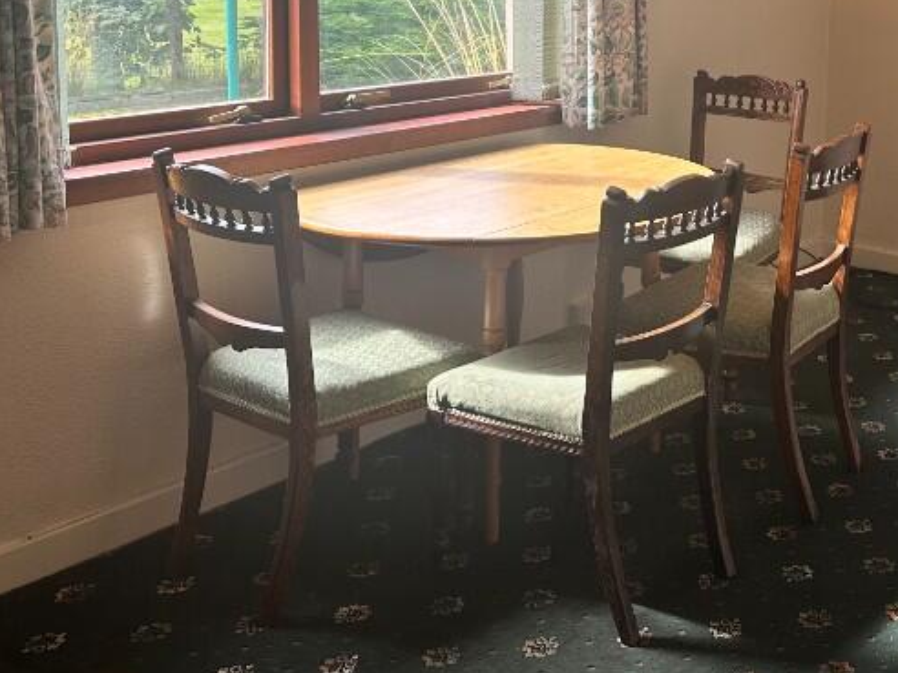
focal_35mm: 50
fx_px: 1297
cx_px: 799
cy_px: 78
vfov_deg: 28.1
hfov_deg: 36.0
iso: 64
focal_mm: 6.86
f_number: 1.78
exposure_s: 1/166
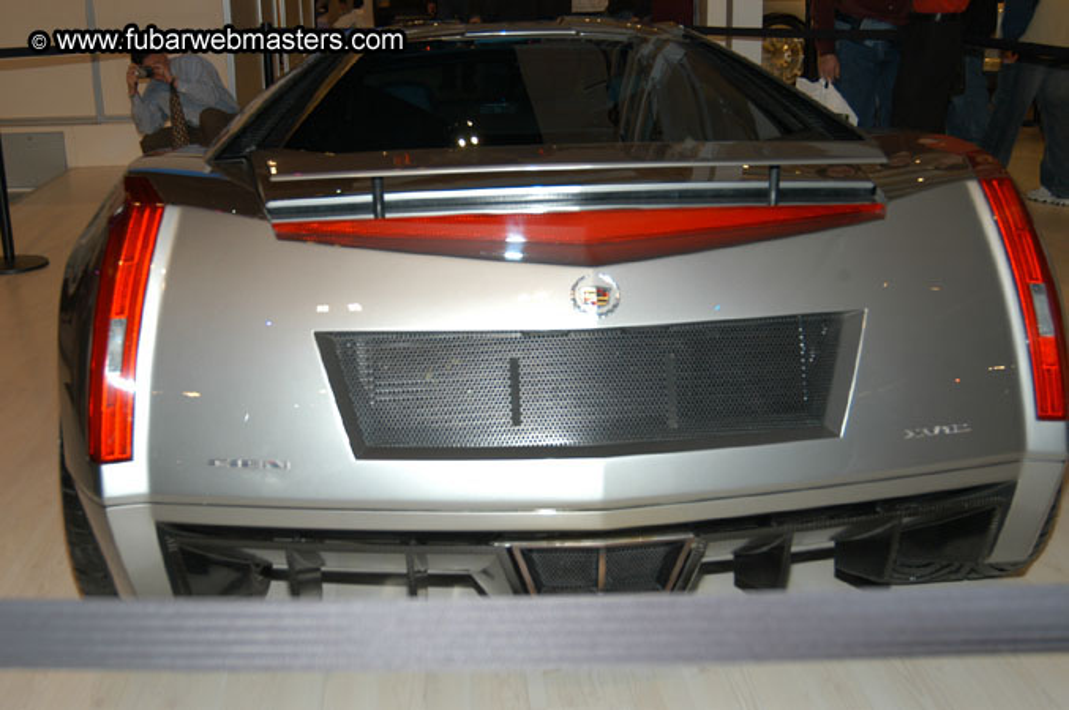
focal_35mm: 45
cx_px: 534
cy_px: 355
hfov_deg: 43.6
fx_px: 1335
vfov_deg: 29.8
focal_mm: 30
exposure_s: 1/60
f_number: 5
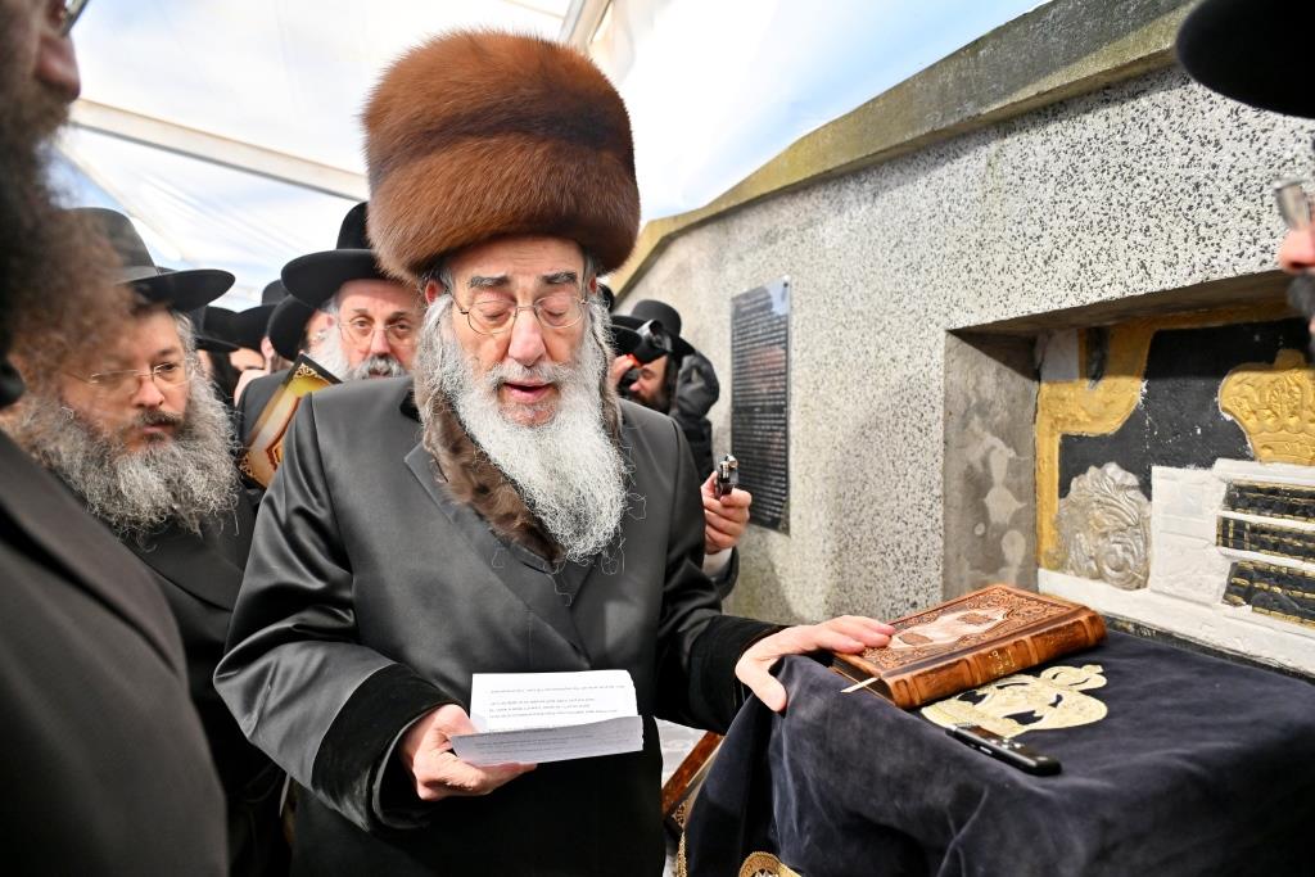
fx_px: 877
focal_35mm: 24
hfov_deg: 73.7
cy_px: 438
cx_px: 658
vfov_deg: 53.1
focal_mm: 24
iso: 640
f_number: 4
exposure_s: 1/160
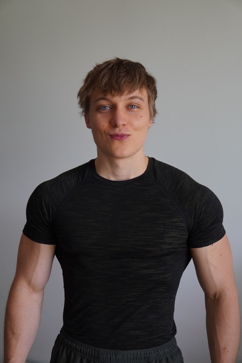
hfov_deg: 29.9
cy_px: 182
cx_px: 121
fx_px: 454
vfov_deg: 43.6
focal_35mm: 45
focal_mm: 30
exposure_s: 1/320
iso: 100
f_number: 1.4
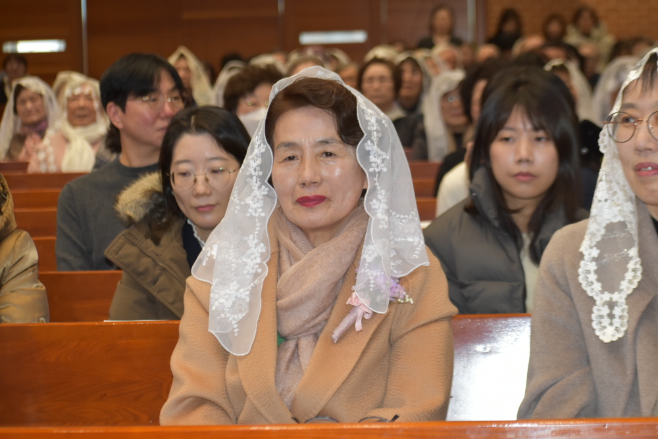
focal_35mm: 105
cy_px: 220
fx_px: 1920
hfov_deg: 19.4
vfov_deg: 13.1
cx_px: 329
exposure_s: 1/100
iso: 800
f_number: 5
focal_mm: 70
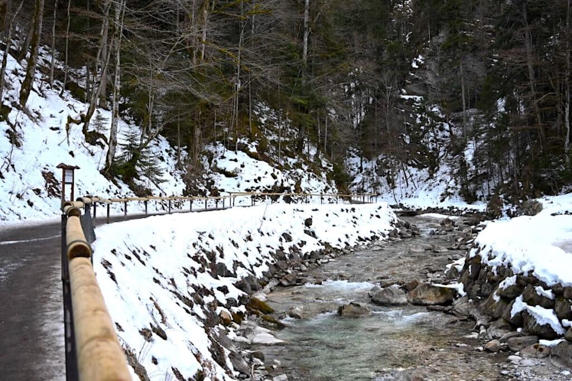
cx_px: 286
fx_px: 604
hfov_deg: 50.7
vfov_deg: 35.0
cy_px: 190
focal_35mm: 38
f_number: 4
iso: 400
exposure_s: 1/200
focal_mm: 38
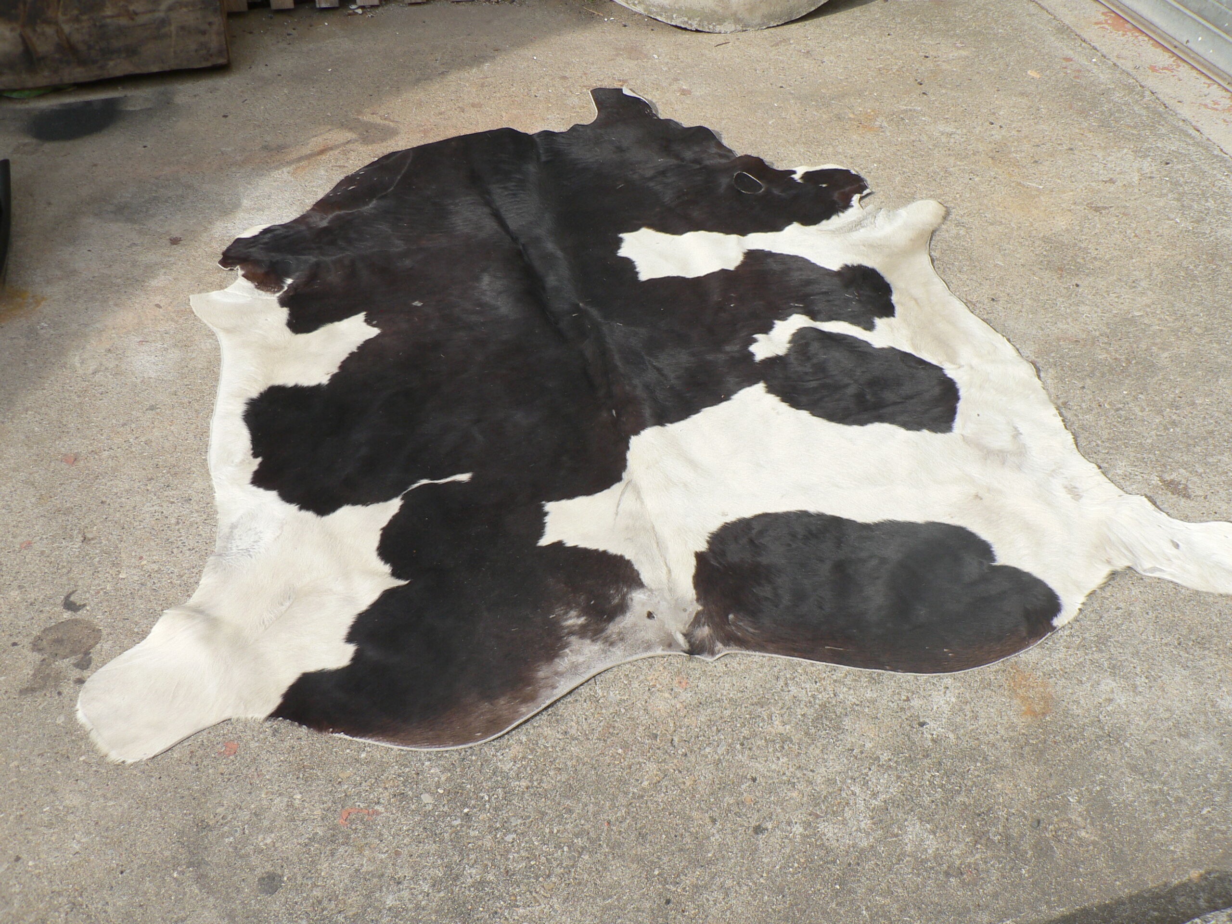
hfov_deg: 51.4
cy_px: 462
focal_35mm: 36
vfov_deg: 39.7
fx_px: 1281
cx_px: 616
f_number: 3.2
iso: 80
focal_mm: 6
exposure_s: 1/500
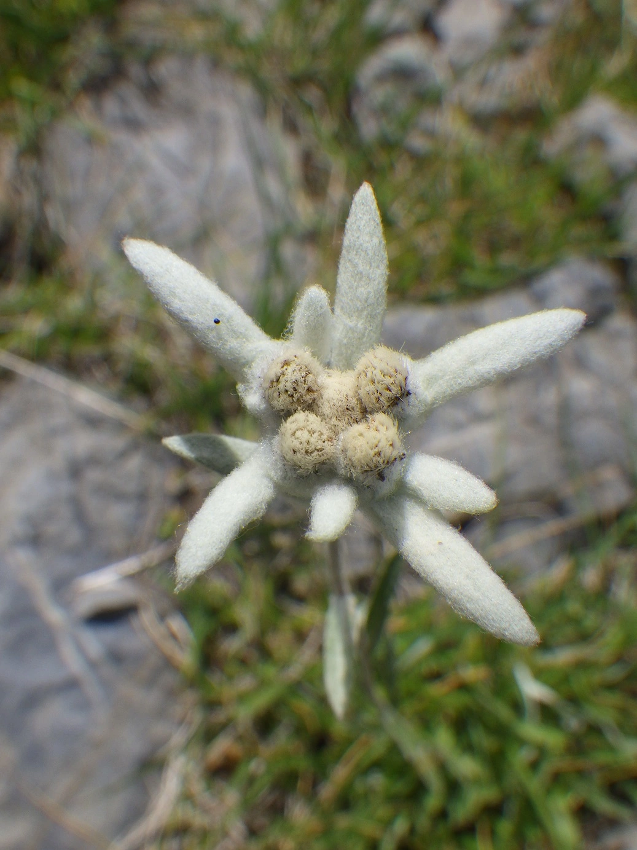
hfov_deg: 41.8
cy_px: 425
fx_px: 834
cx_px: 318
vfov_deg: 54.0
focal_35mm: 34
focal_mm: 6.1
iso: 125
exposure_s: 1/640
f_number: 4.6
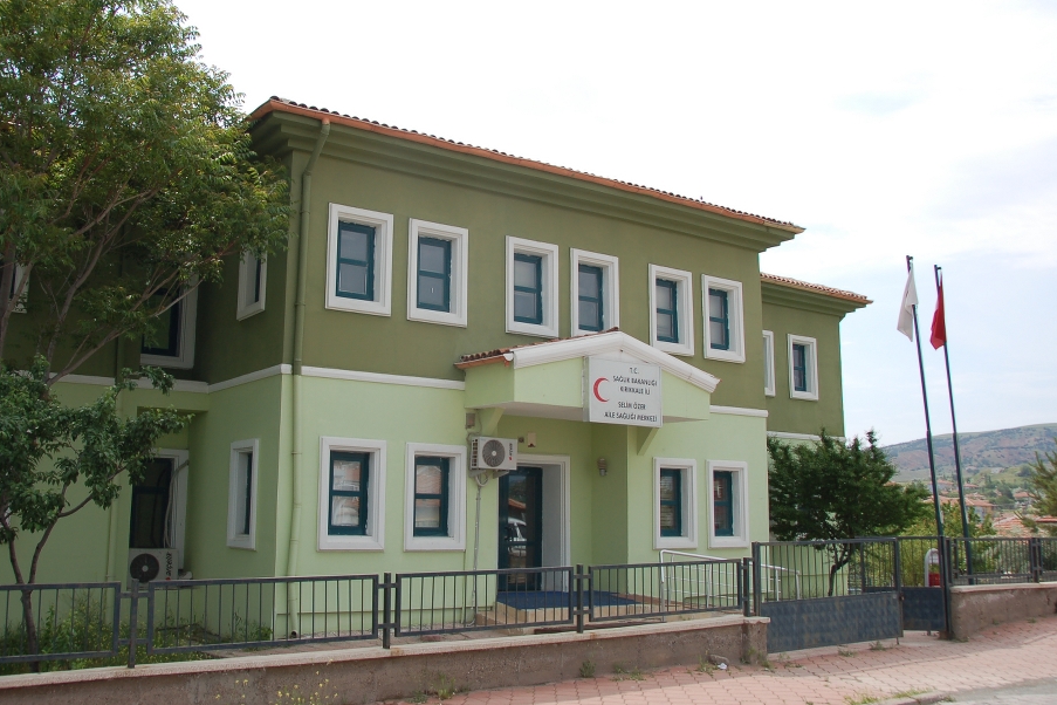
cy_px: 336
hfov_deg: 55.7
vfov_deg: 38.9
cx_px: 467
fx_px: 998
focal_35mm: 34
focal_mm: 20
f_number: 9
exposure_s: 1/320
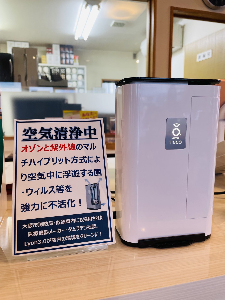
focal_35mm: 26
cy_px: 150
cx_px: 112
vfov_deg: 67.3
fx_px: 225
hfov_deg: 53.1
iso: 100
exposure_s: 1/100
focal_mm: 4.2
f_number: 1.6
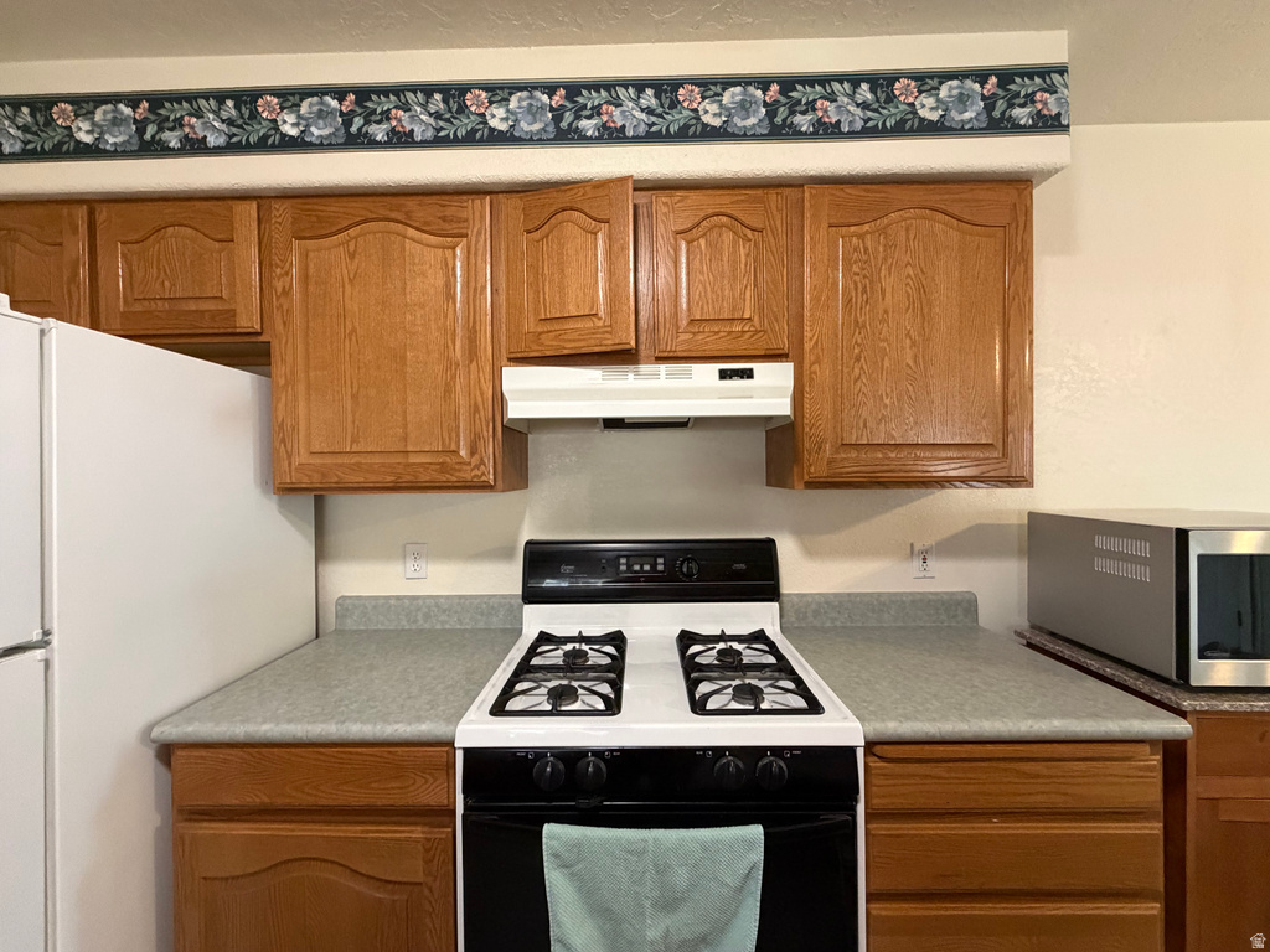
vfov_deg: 85.7
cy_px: 476
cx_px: 635
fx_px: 514
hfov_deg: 102.1
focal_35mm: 14
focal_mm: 2.22
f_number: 2.2
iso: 500
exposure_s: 1/60
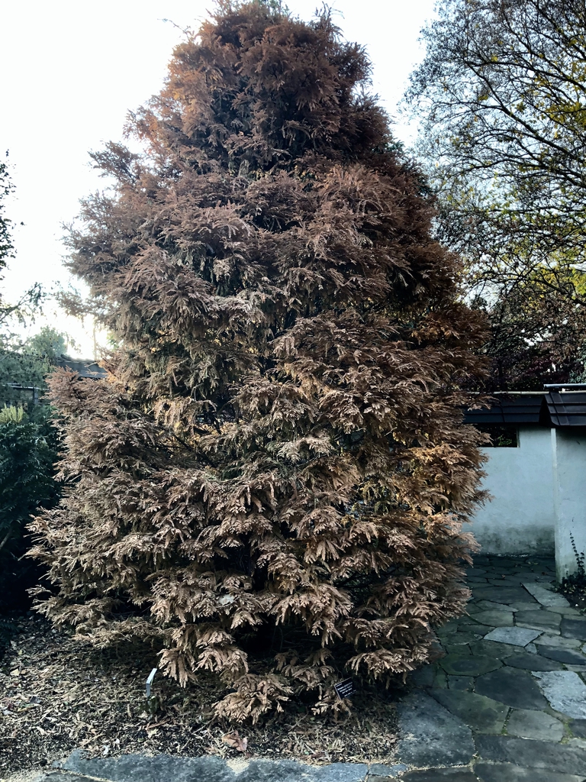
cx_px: 293
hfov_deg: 49.7
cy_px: 391
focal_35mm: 28
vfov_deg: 63.4
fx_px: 632
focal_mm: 3.99
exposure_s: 1/120
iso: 32
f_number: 1.8
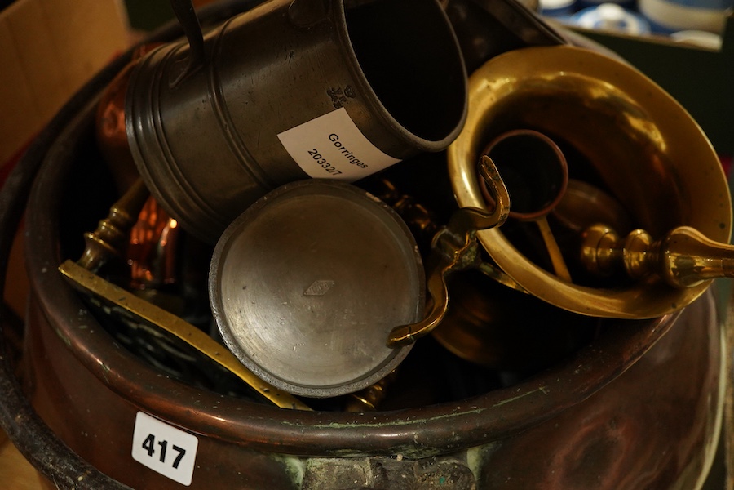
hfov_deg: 43.6
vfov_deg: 29.9
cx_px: 367
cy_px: 245
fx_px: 917
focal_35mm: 45
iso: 2500
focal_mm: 30
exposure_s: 1/125
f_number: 3.5
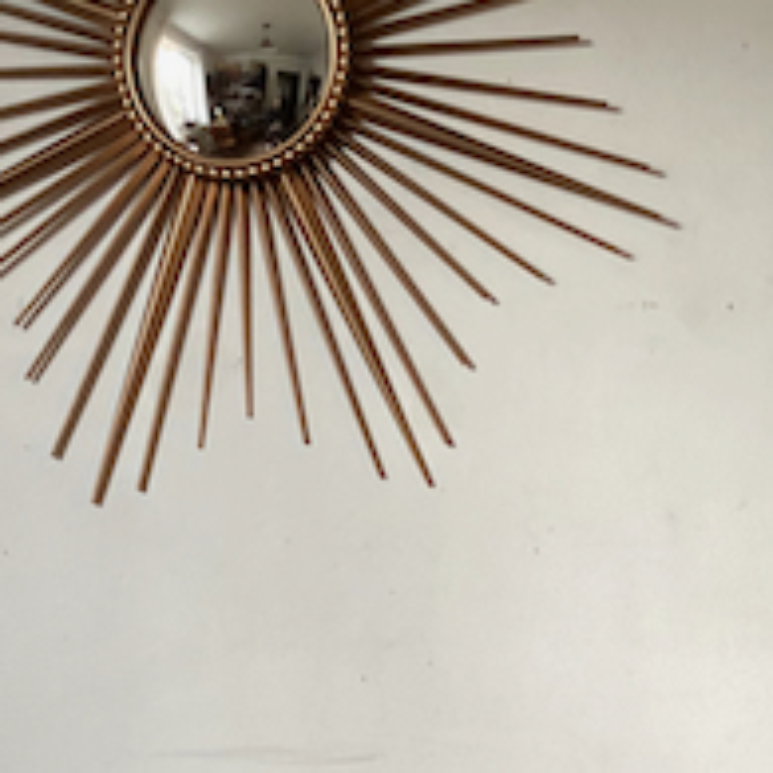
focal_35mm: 90
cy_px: 1082
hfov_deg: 19.2
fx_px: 2274
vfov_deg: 17.7
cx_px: 539
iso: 400
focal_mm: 3.3
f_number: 2.4
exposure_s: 1/33
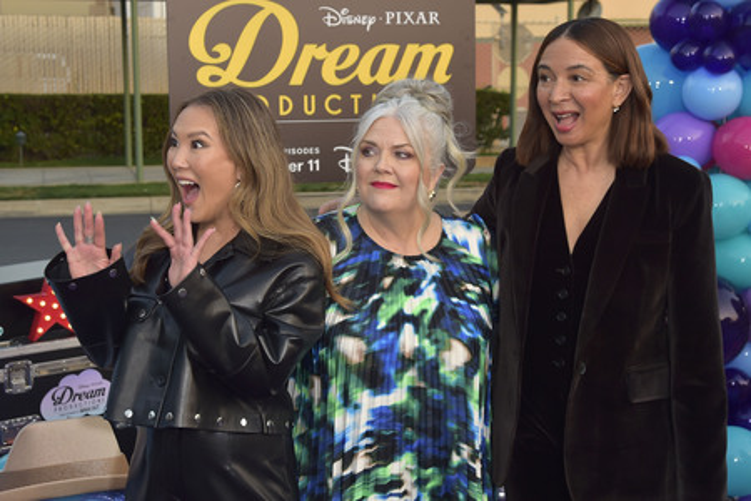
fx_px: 1001
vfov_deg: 28.1
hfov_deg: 41.1
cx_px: 376
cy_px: 250
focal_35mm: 48
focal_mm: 48
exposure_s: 1/250
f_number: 6.3
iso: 640
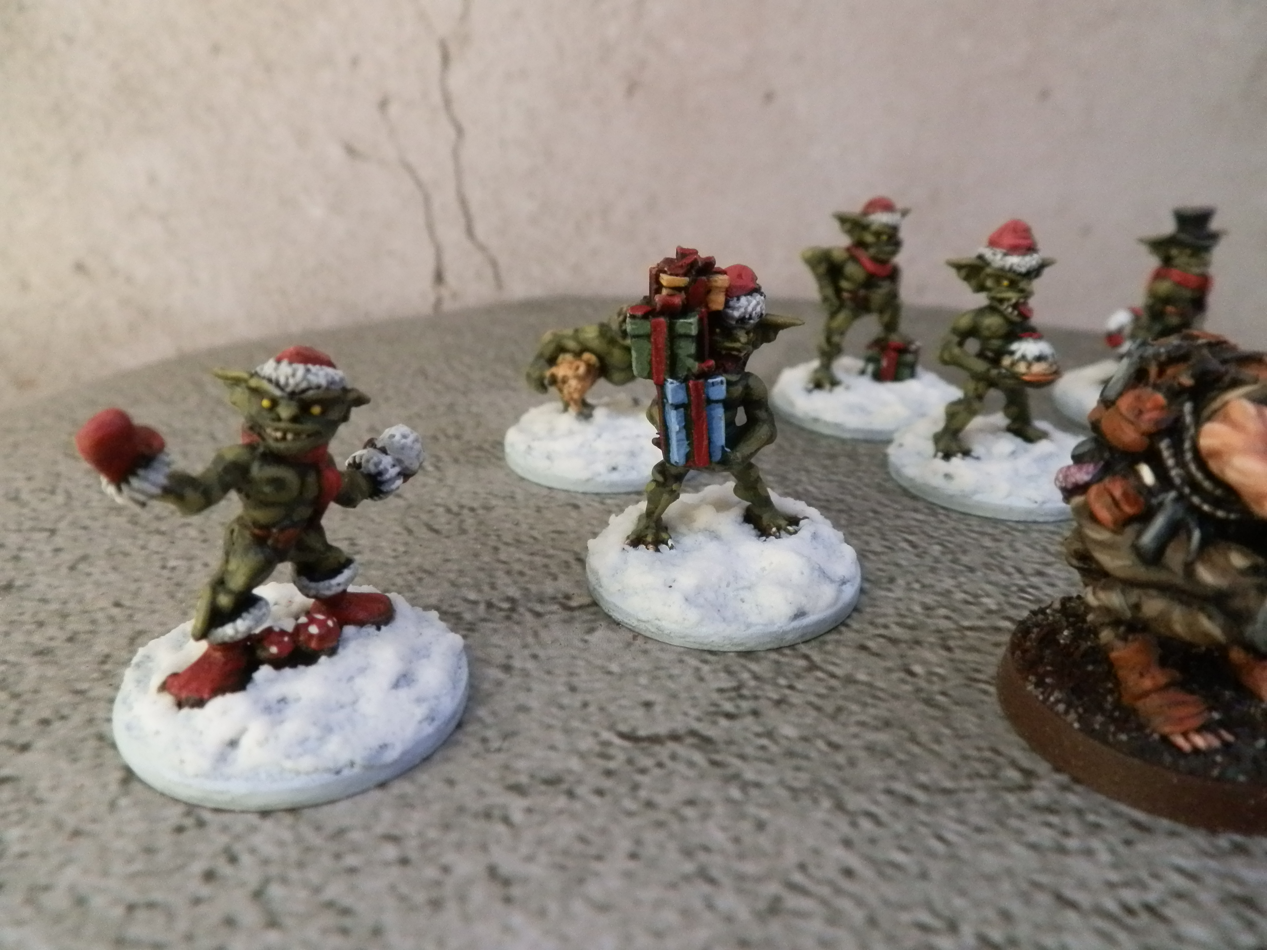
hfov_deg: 63.4
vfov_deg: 49.7
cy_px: 475
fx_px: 1025
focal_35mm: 28
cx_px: 634
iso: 400
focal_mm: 5
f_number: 3.1
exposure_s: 1/125
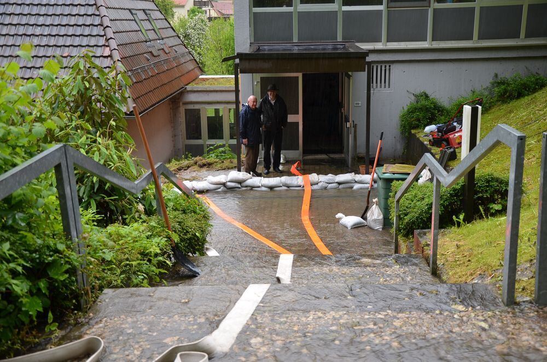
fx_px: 637
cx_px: 274
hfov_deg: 46.5
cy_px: 181
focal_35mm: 42
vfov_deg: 31.7
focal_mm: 28
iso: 100
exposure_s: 1/50
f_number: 4
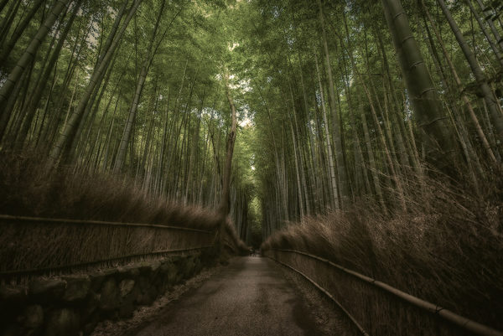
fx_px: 210
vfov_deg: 77.4
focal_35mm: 15
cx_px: 252
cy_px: 168
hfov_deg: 100.3
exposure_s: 1/1.67
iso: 100
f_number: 4
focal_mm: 10
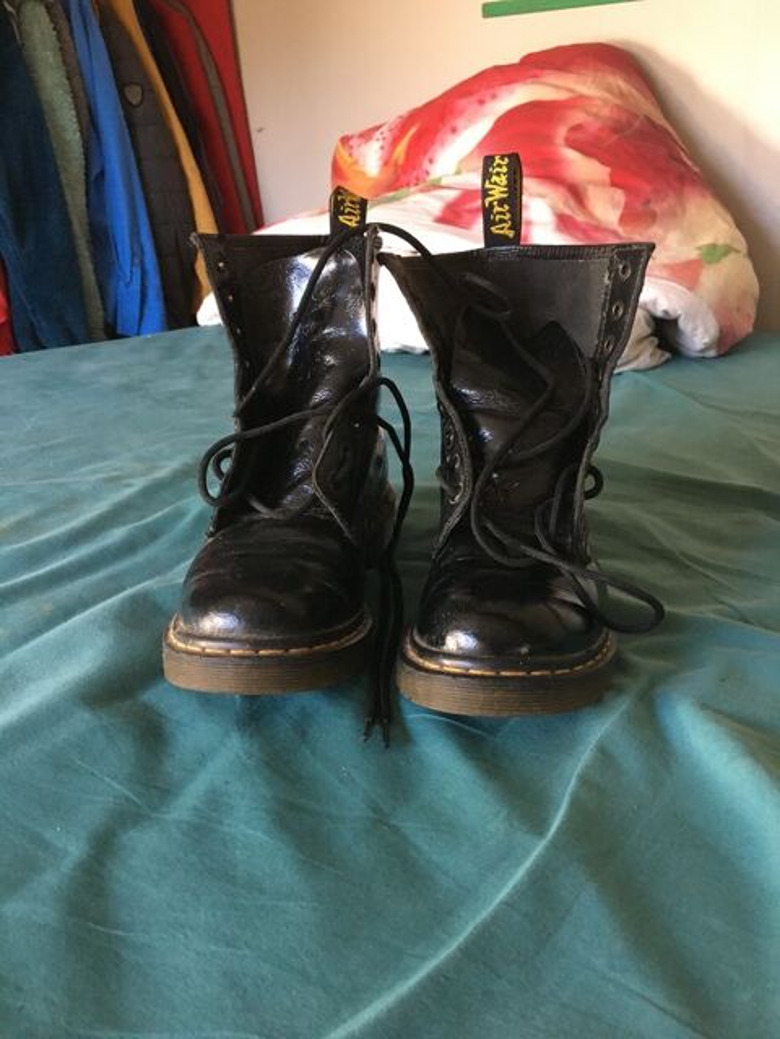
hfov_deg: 48.2
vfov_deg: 61.7
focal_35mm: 29
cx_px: 390
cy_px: 520
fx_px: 871
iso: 250
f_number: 2.2
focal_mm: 4.15
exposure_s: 1/33
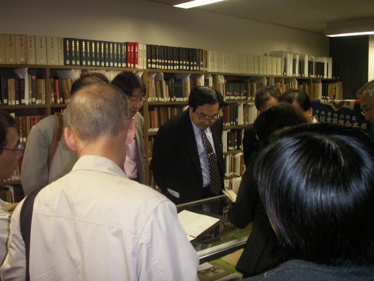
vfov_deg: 38.7
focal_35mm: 37
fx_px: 400
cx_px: 187
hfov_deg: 50.1
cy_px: 140
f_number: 3.5
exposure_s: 1/40
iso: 160
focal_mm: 7.7
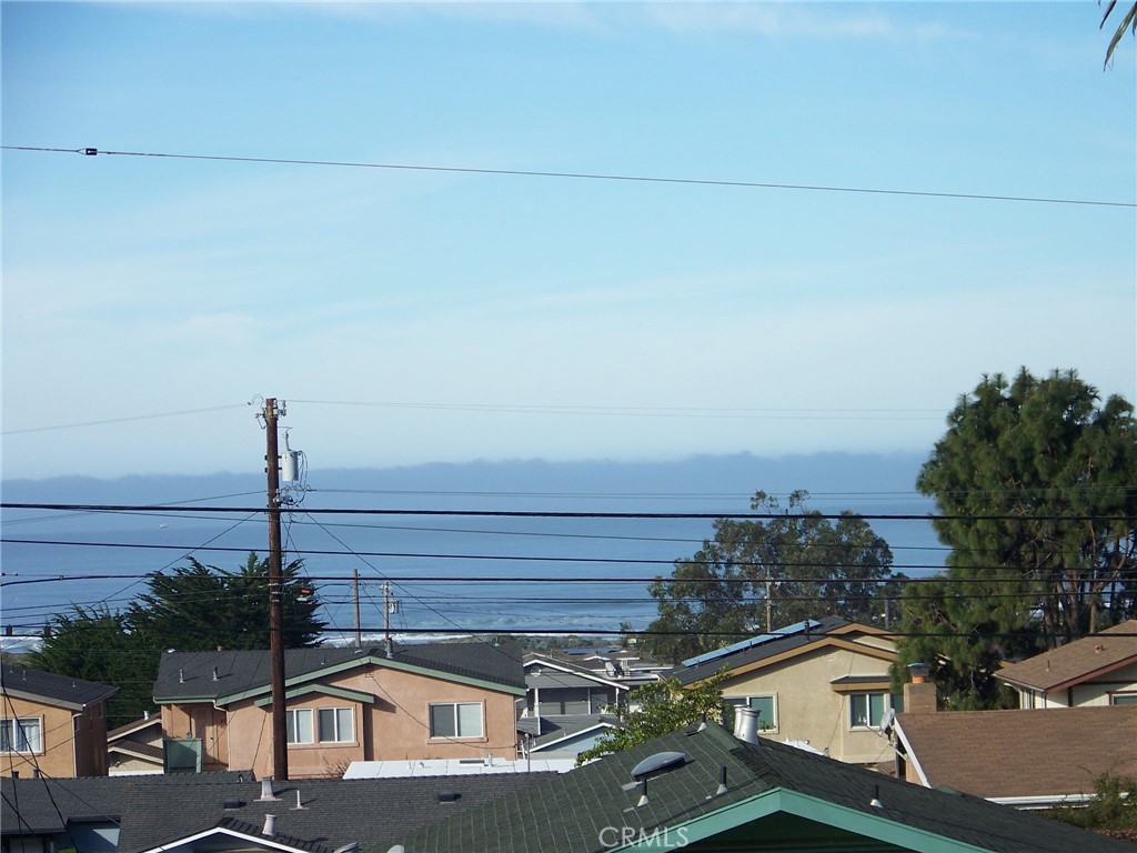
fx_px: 5255
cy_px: 426
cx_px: 568
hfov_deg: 12.3
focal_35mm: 160
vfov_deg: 9.3
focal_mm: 25.7
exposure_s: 1/640
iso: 64
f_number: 3.6
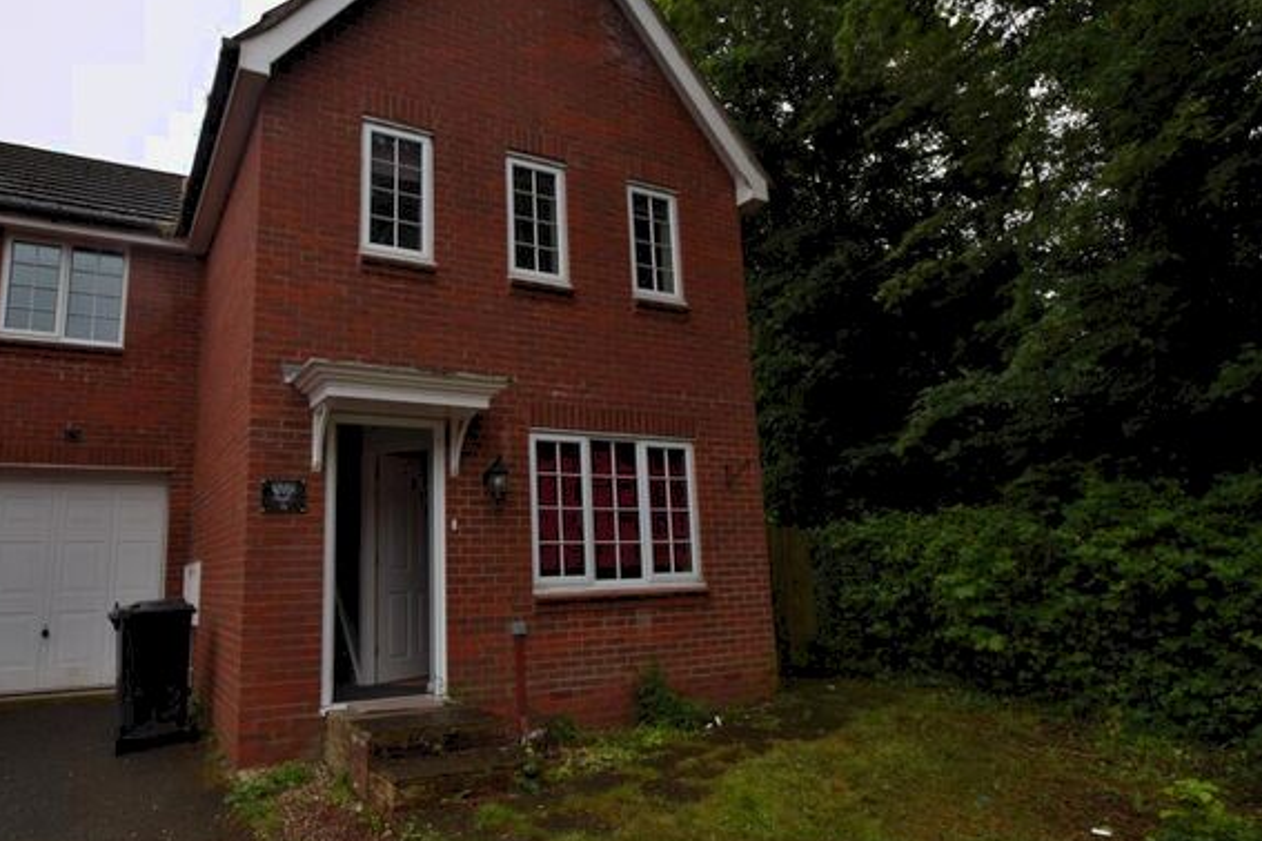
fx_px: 747
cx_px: 510
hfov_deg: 79.5
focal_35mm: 21
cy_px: 388
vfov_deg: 58.7
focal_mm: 11.5
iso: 100
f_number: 6.3
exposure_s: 1/160
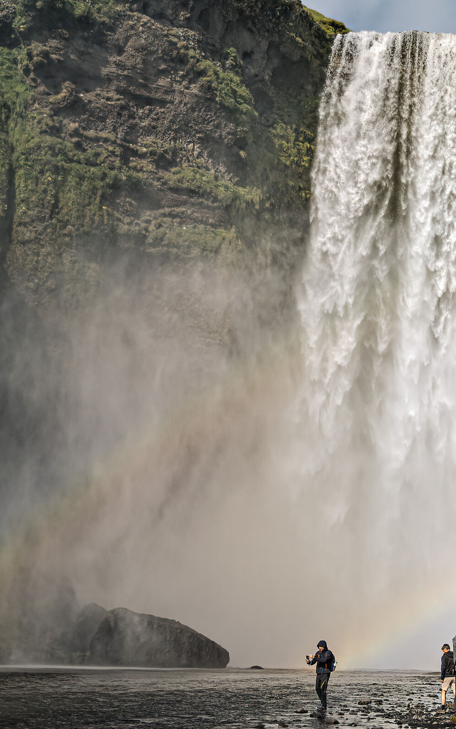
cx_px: 429
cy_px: 364
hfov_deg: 17.3
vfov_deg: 27.8
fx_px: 1471
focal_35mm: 74
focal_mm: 18.24
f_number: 4
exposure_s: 1/640
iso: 64
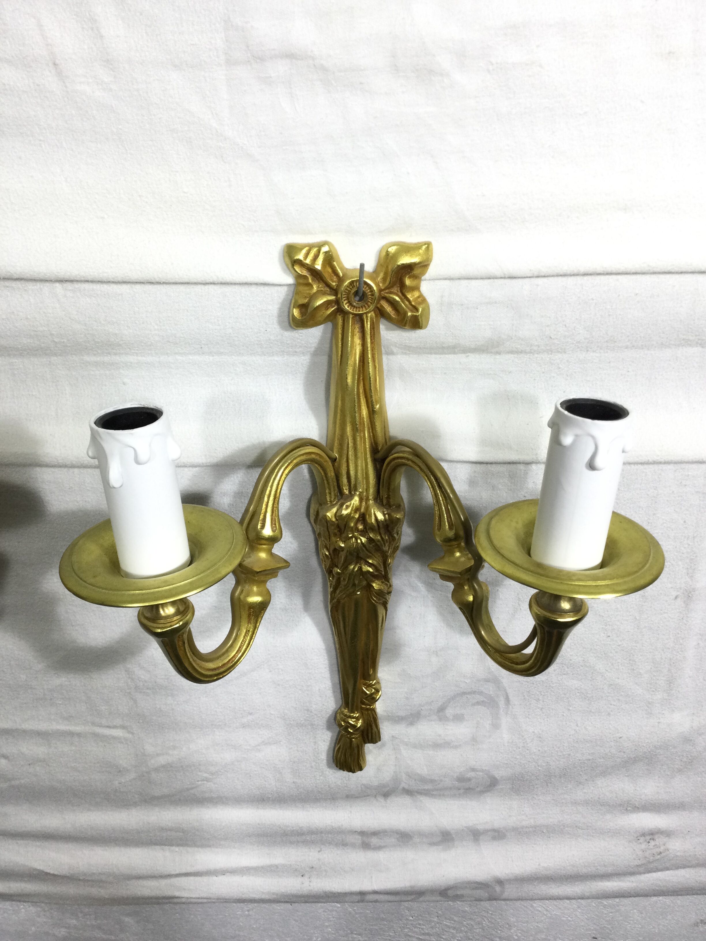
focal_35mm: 31
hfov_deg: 45.4
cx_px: 353
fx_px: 843
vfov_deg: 58.4
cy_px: 470
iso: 25
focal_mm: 3.3
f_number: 2.4
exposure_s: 1/33
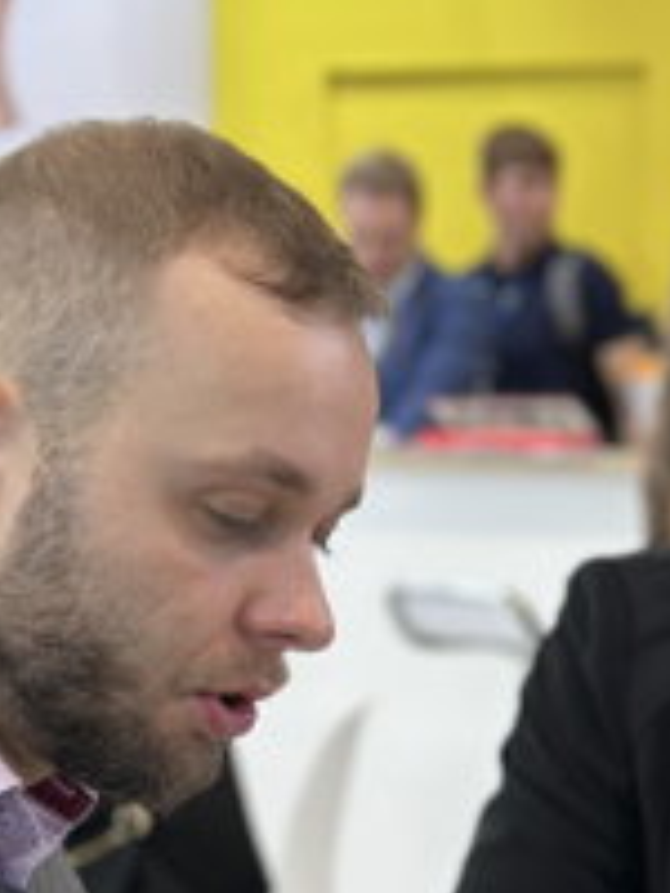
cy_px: 772
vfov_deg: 16.2
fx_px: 3097
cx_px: 762
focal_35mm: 120
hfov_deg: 12.1
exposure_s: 1/100
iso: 125
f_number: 1.78
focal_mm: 6.86
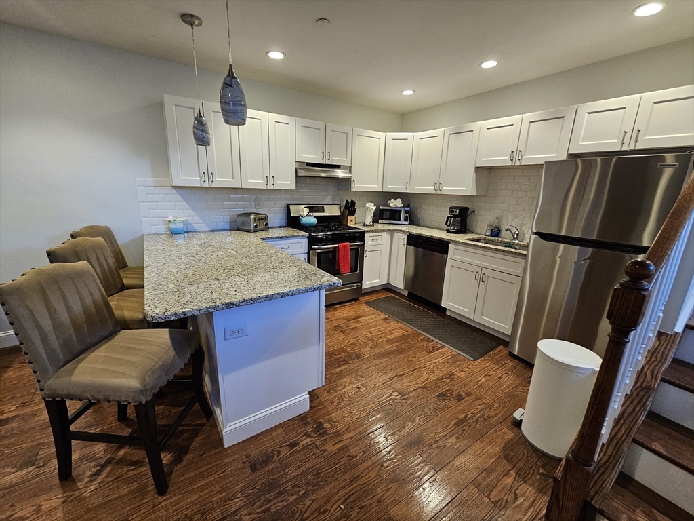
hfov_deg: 106.2
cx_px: 347
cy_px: 260
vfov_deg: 89.9
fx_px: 261
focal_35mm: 13
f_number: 2.2
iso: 250
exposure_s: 1/60
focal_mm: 2.2
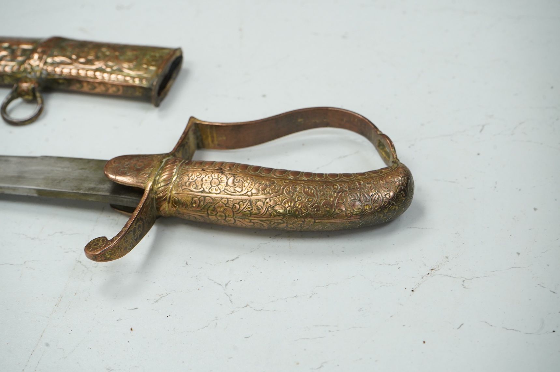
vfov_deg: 19.4
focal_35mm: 70
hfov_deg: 28.9
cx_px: 280
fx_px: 1088
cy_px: 186
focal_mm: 70
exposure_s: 1/125
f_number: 10
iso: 2500
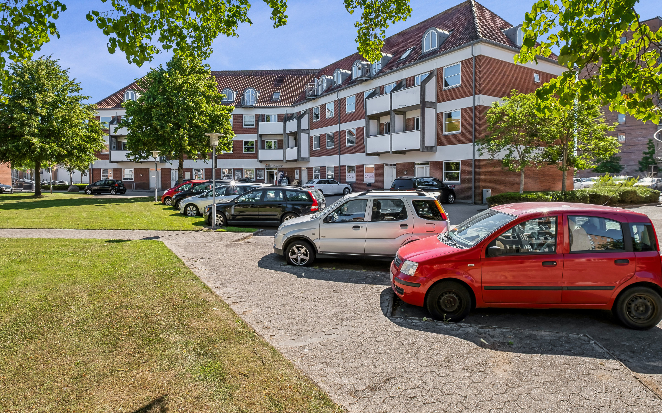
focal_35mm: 20
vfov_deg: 59.5
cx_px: 327
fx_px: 361
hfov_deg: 85.1
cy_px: 187
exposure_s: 1/125
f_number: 9
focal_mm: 12.6
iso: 160
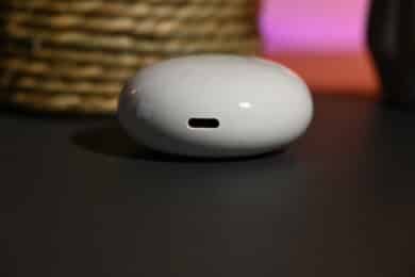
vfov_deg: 11.4
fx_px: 1383
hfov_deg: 17.1
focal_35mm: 120
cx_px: 208
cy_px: 138
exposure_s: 1/125
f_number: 7.1
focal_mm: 120
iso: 640
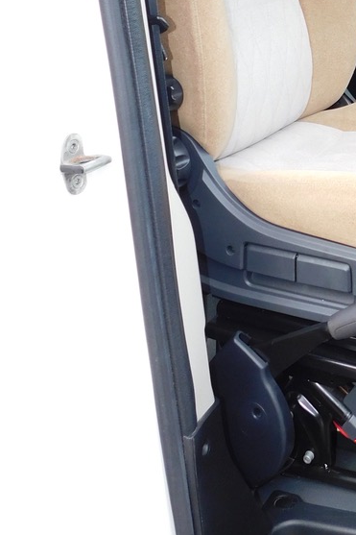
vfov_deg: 32.6
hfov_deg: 22.9
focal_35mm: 55
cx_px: 409
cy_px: -29
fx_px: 816
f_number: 3
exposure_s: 1/80
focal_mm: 4
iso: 125
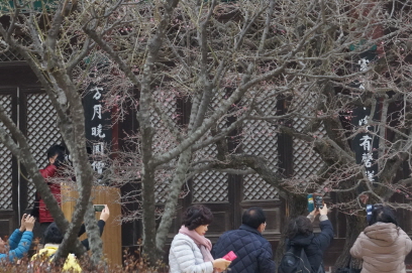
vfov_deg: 5.0
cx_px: 265
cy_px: 57
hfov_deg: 7.5
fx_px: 3155
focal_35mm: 276
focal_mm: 100
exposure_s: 1/160
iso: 1000
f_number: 5.6
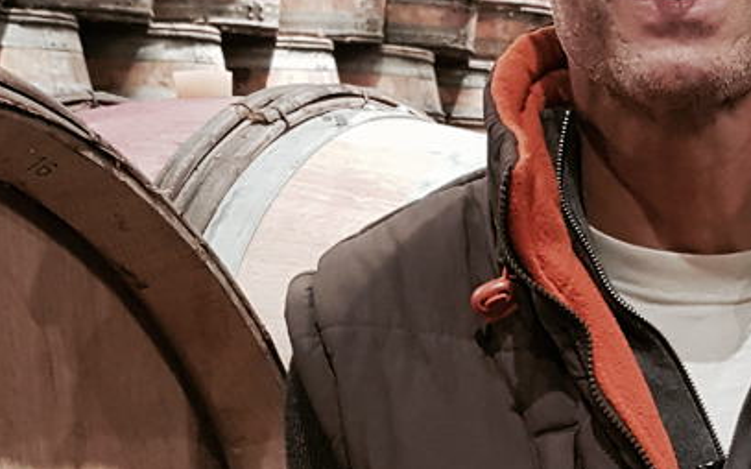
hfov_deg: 29.5
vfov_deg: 20.0
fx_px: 1330
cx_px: 751
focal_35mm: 65
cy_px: 199
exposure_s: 1/10
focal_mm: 4.2
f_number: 1.7
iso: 250
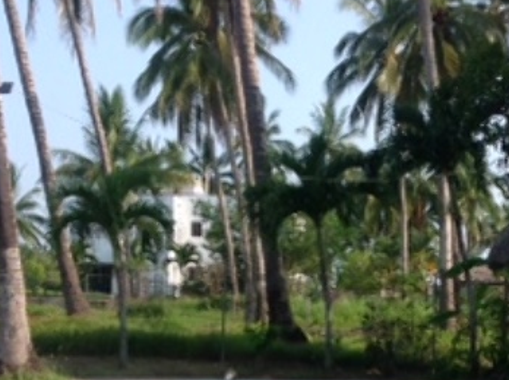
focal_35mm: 103
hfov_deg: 18.9
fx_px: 1512
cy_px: 466
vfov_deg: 13.9
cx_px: 418
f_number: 2.4
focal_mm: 4.28
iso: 50
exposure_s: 1/643
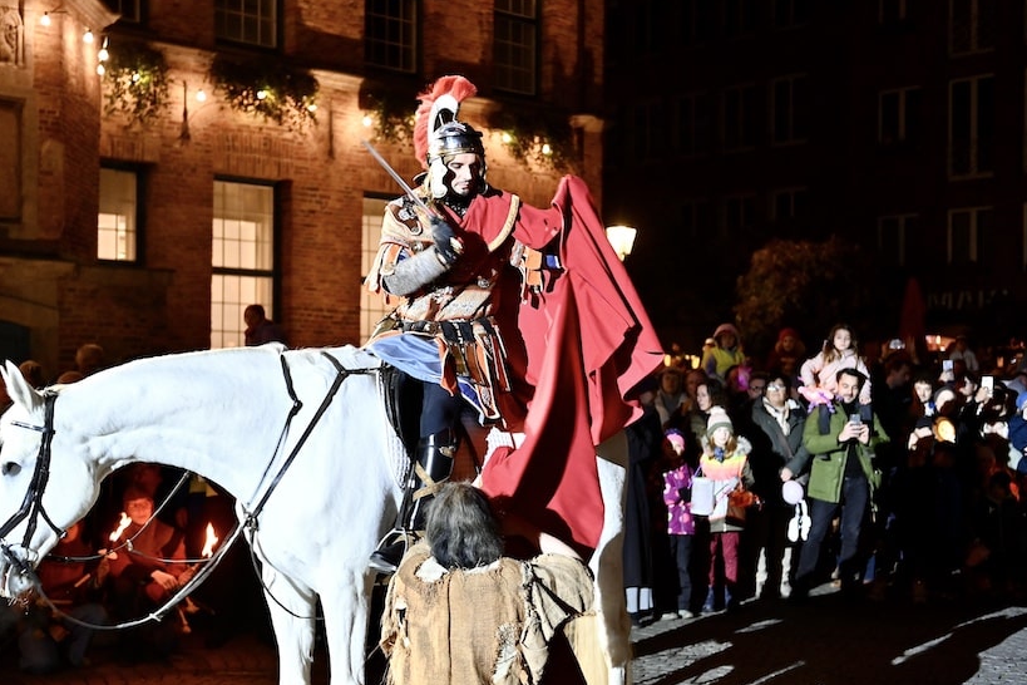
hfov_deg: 33.4
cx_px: 494
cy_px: 373
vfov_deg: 22.6
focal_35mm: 60
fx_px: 1712
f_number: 2.8
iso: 1800
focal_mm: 48
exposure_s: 1/100
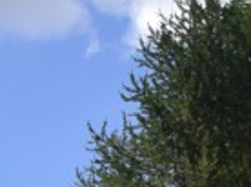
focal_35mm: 226
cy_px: 408
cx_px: -302
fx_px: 1633
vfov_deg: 6.3
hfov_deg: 8.2
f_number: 11
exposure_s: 1/500
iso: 320
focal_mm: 21
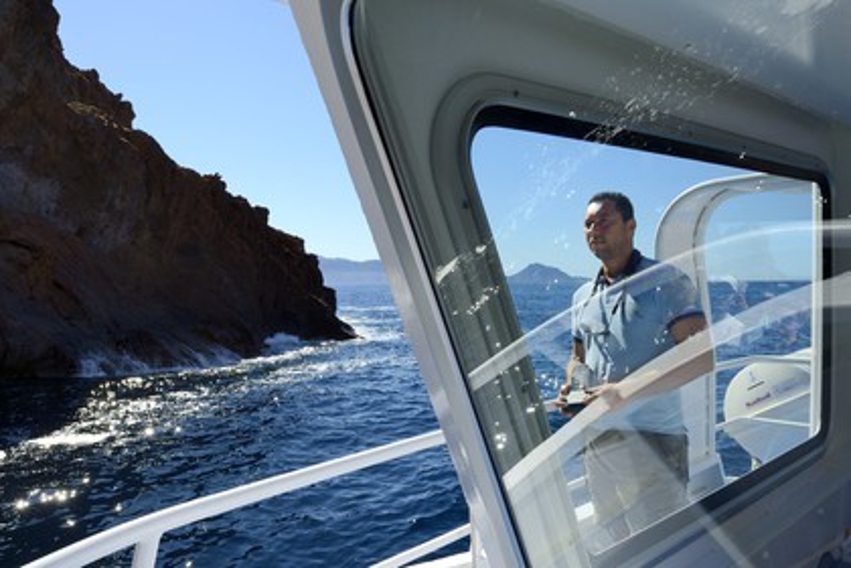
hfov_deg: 73.7
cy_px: 284
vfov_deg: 53.1
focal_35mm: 24
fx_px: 567
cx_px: 426
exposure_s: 1/400
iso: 400
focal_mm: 24
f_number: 14
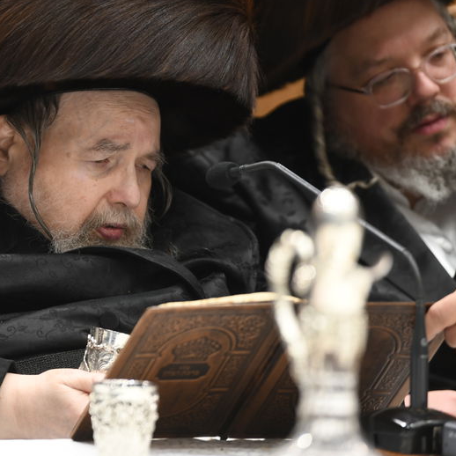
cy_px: 117
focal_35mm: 413
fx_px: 6155
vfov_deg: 4.2
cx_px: 32
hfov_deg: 4.2
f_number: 2.8
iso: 500
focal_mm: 180
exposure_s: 1/80
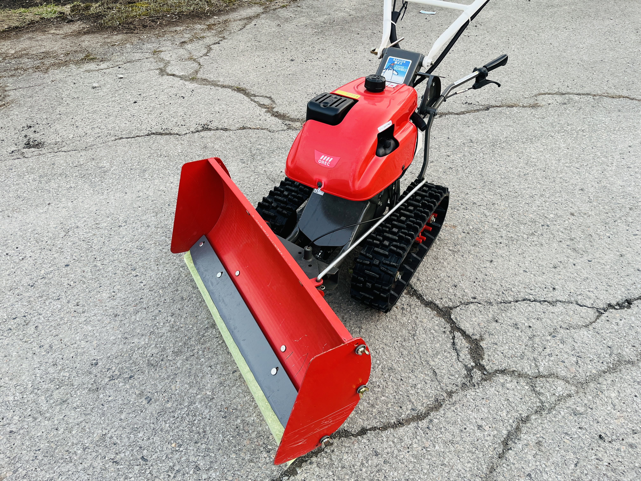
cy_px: 240
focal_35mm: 26
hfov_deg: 67.3
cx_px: 320
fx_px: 481
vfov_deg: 53.1
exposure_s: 1/122
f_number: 1.6
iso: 100
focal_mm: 5.1
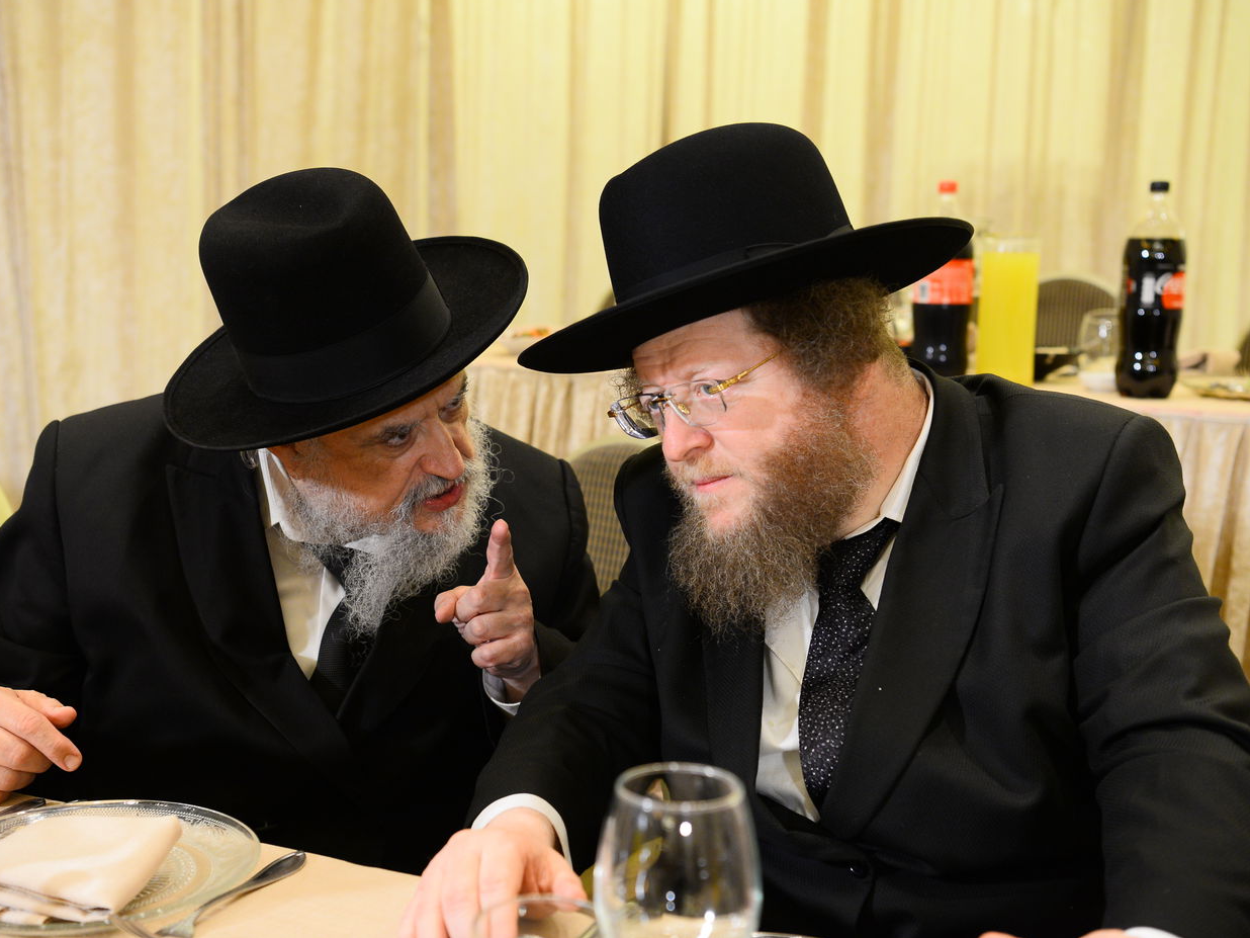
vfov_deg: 29.7
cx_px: 584
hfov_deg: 38.9
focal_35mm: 49
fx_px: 1769
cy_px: 467
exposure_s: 1/125
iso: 2000
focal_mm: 45
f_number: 4
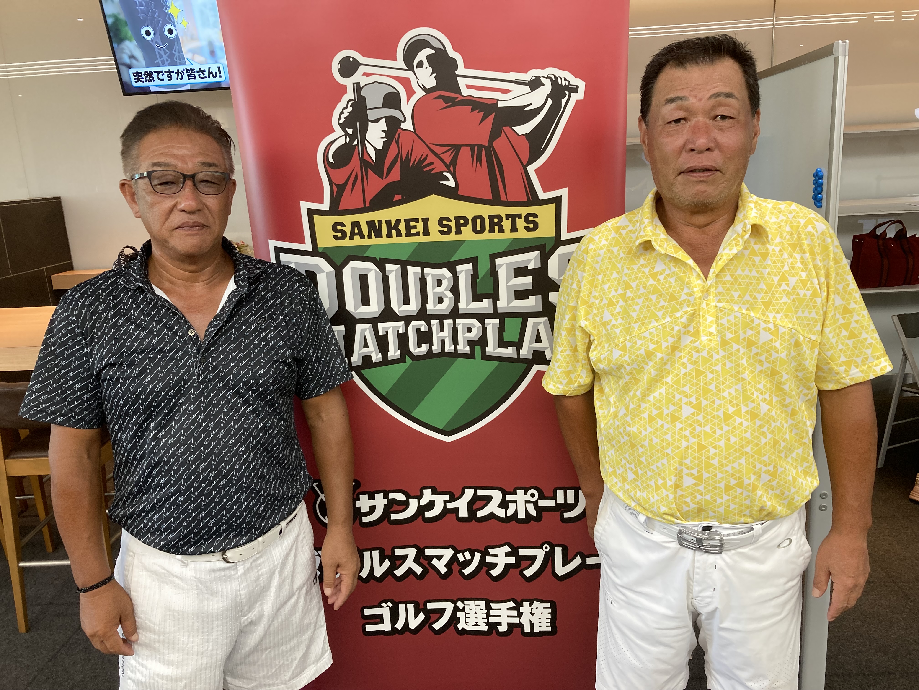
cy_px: 345
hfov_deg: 63.4
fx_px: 743
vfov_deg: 49.7
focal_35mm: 28
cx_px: 460
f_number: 1.8
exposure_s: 1/60
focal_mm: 3.99
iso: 100
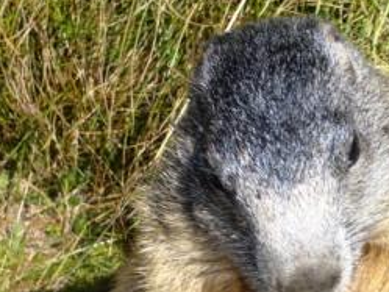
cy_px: 230
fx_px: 2080
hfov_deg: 10.6
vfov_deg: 8.0
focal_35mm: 185
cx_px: 345
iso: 80
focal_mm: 17
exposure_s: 1/250
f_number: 4.9
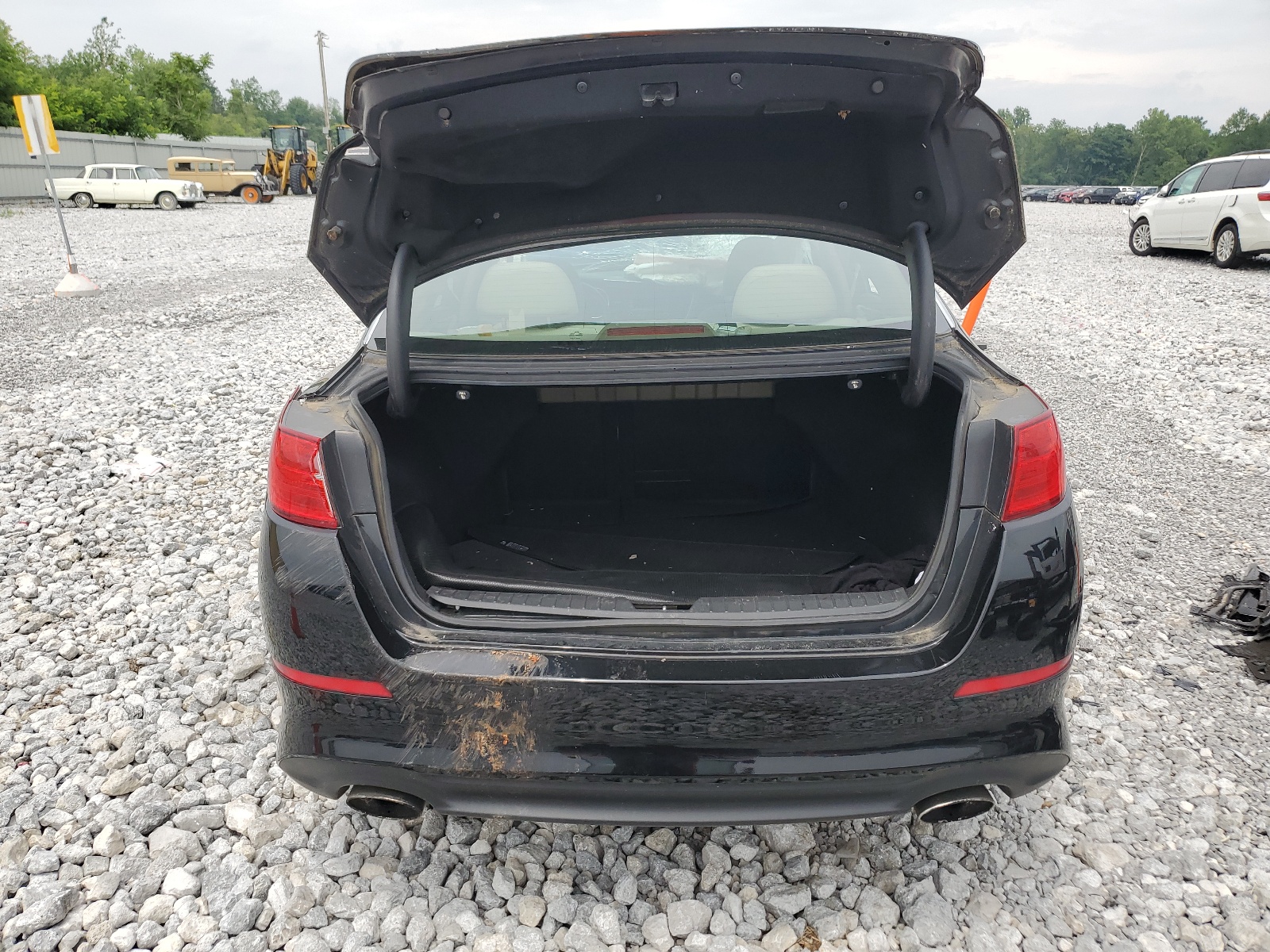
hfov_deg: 67.3
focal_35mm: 26
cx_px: 635
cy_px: 476
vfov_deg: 53.1
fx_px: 954
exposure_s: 1/2000
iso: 50
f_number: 1.5
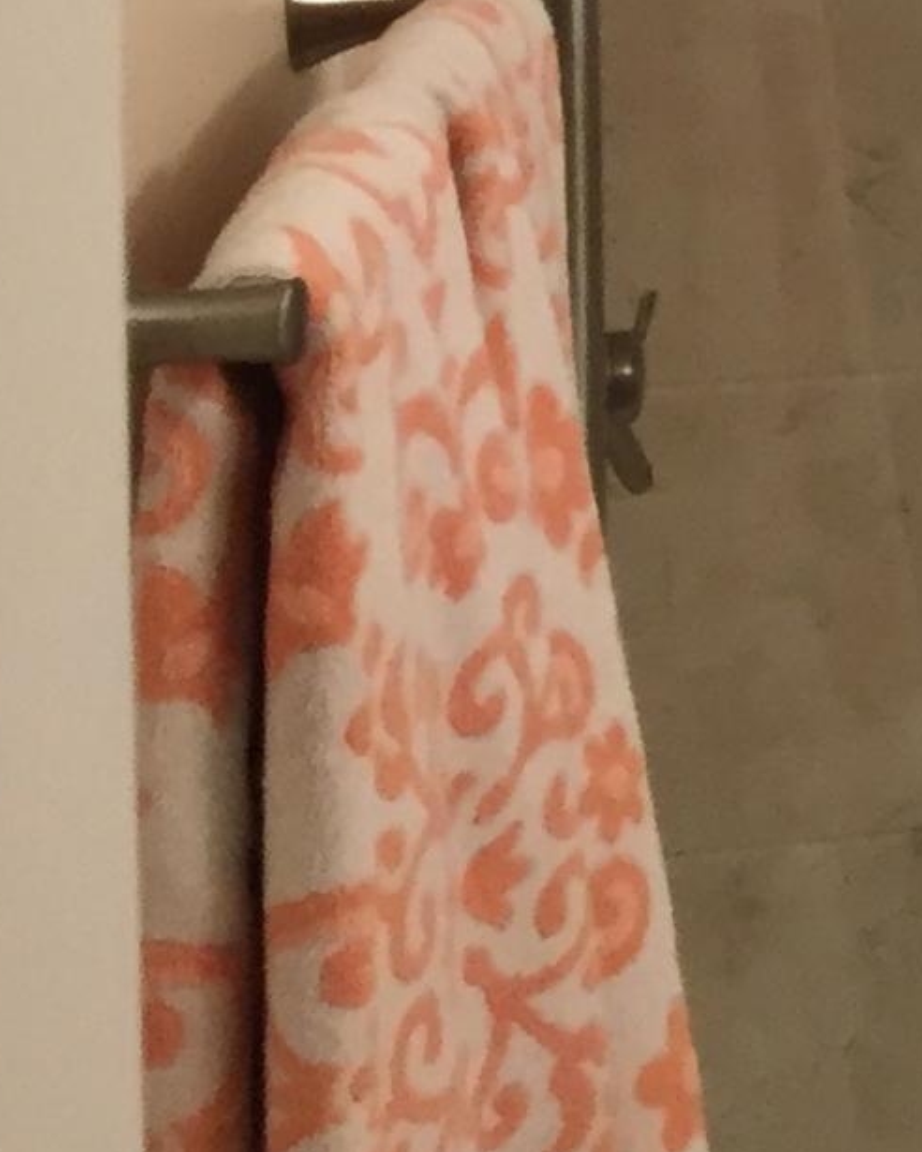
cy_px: -446
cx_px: 2783
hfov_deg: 9.0
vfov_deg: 13.3
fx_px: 4707
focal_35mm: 138
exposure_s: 1/30
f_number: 2.2
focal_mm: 4.15
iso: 64
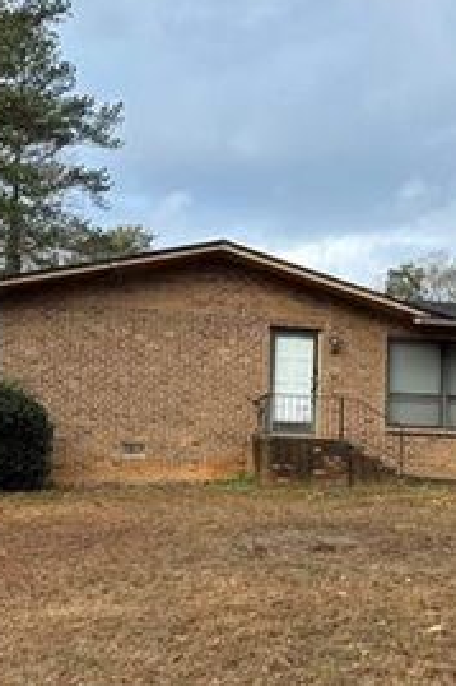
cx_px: 354
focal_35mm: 67
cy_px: 425
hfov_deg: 20.1
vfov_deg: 30.0
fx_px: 1275
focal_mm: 5.96
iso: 50
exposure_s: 1/1543
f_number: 1.6
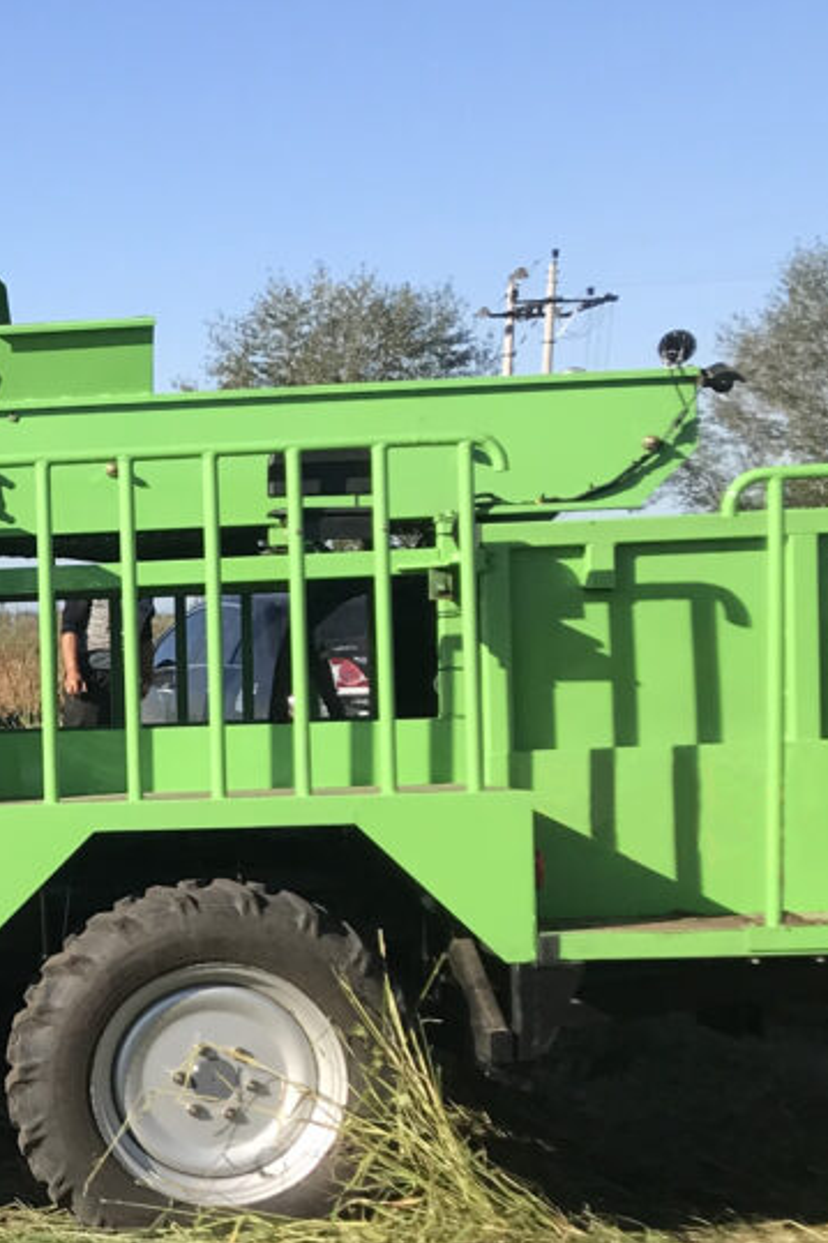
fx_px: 2865
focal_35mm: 83
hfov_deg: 14.5
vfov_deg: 24.3
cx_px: -650
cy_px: 860
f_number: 1.8
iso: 20
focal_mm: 3.99
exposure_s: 1/1842
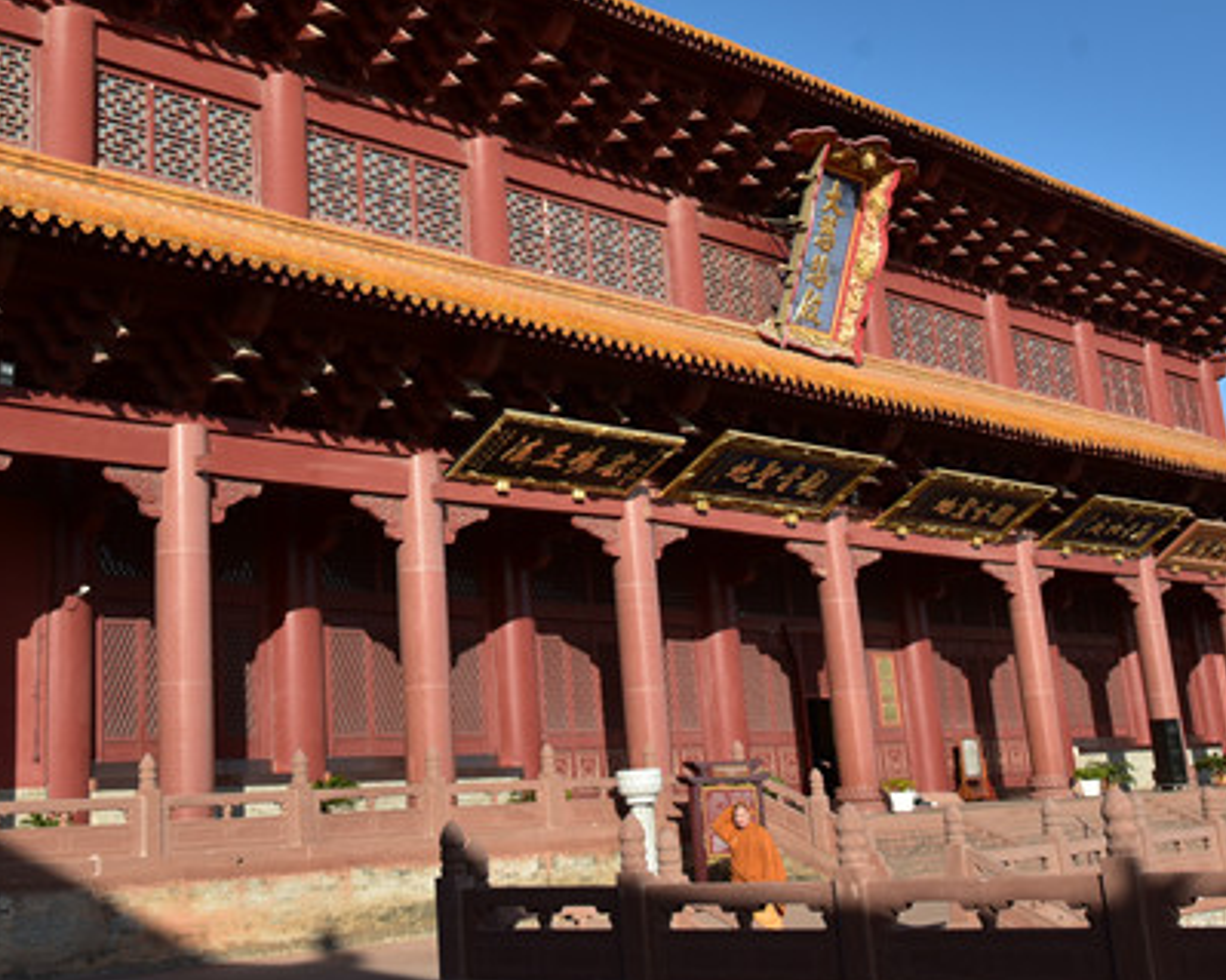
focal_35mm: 48
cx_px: 427
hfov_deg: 38.4
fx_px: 1741
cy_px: 223
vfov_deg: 30.8
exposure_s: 1/250
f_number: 10
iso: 400
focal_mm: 24
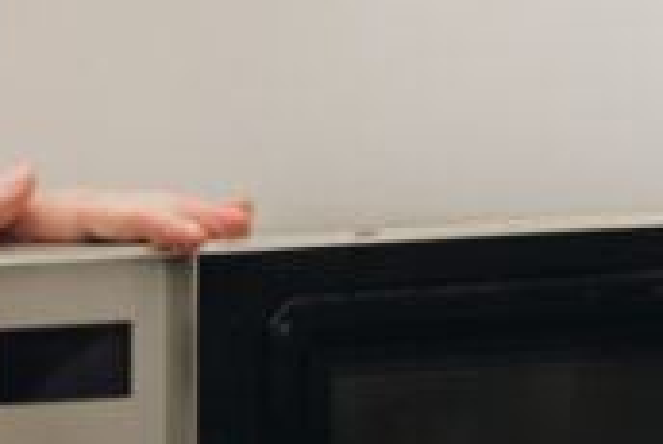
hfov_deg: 5.4
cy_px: 245
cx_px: 324
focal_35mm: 384
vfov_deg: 3.6
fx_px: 7078
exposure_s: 1/200
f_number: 3.5
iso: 80
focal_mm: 86
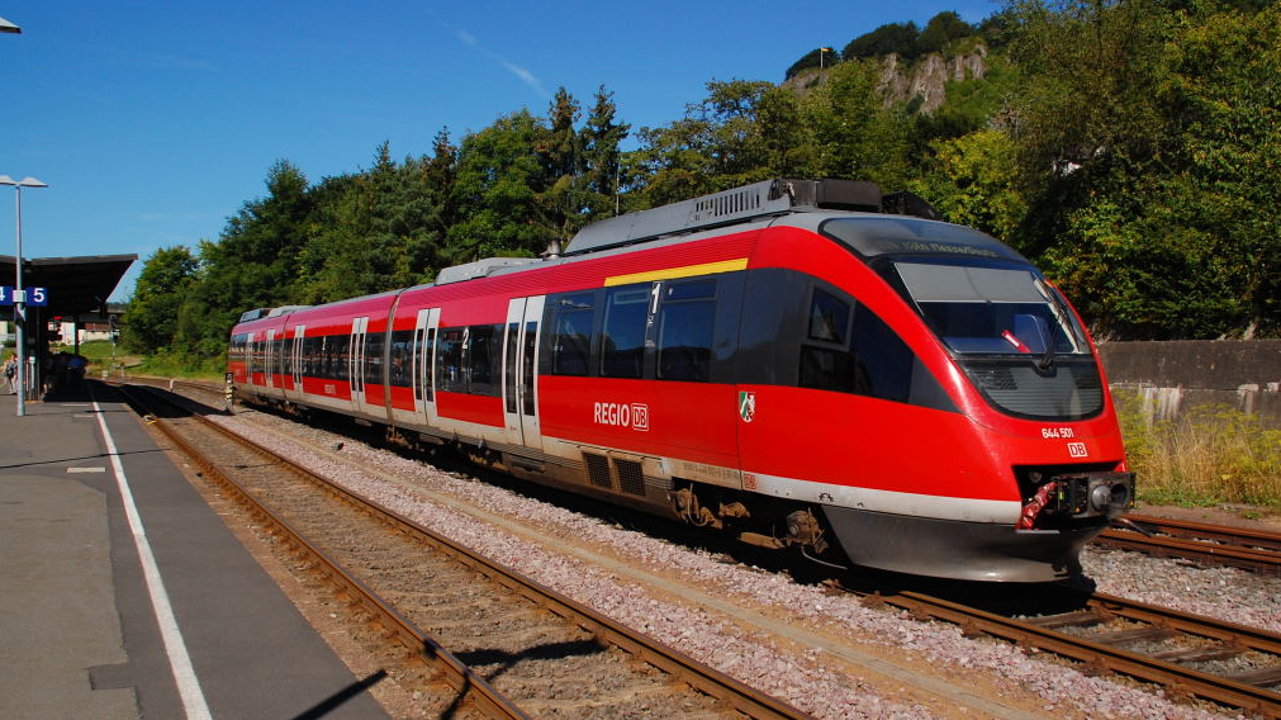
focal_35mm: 35
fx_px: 1188
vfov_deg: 33.7
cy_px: 400
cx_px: 635
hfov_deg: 56.6
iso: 400
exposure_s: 1/1250
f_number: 8
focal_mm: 22
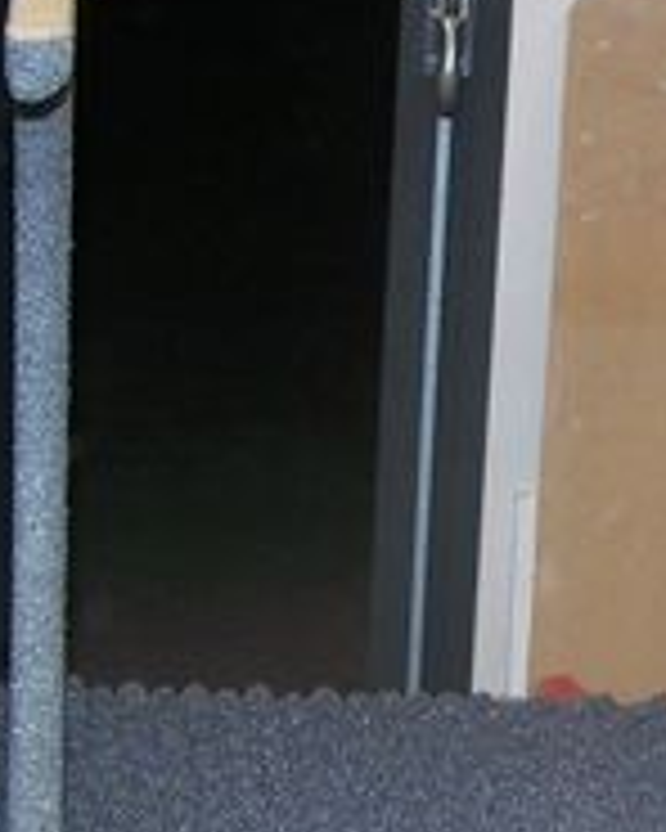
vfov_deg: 15.0
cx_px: 616
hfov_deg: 12.0
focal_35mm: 128
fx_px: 3154
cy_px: 652
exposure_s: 1/60
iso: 80
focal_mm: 6.3
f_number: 2.8
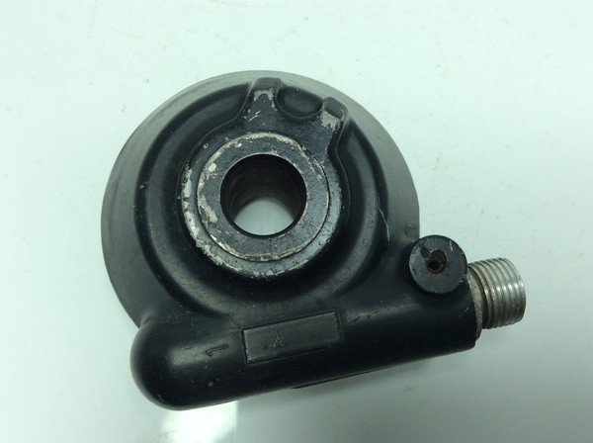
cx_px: 296
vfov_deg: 44.0
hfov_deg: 56.9
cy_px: 222
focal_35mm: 32
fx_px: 547
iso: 32
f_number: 2.4
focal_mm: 3.3
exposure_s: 1/302
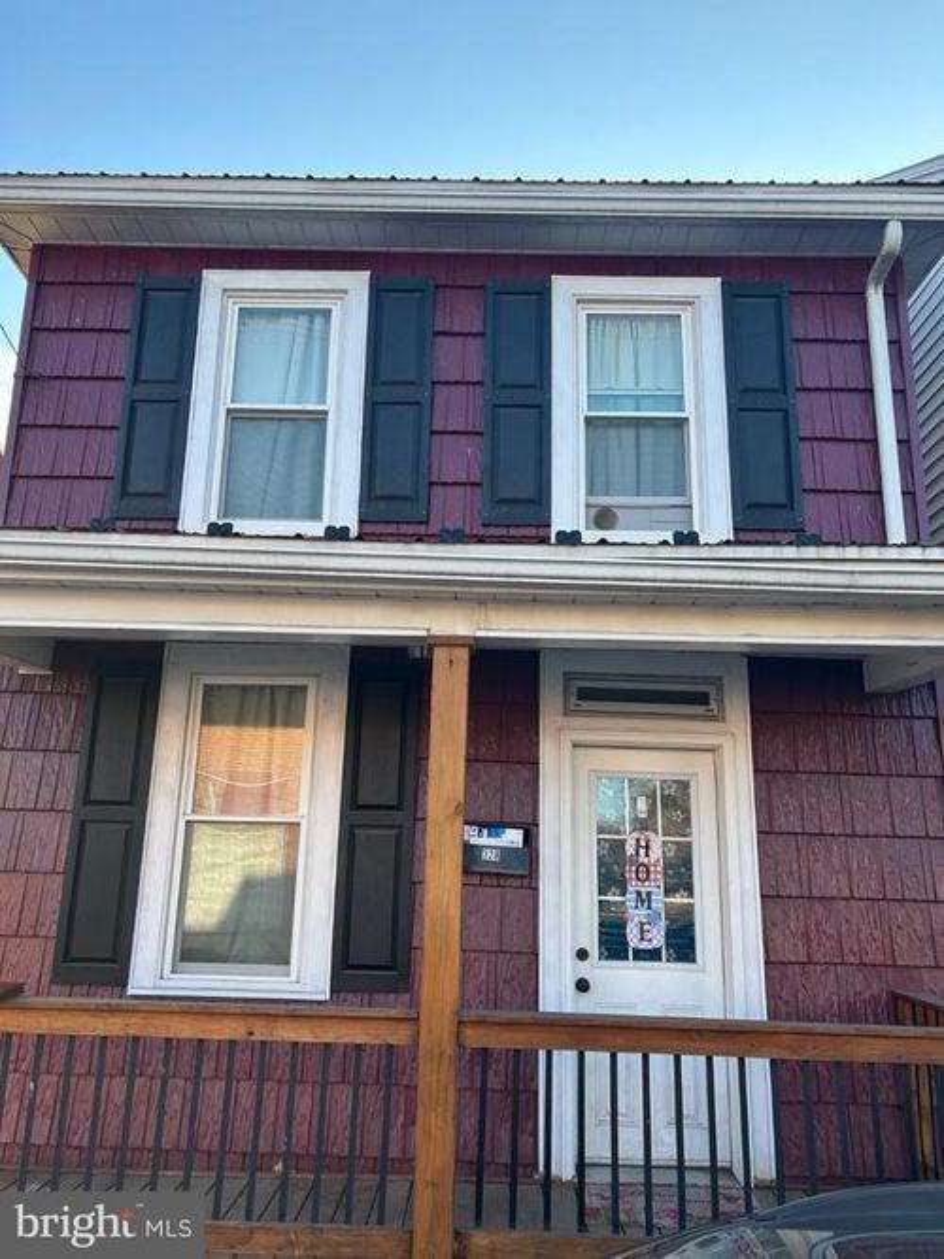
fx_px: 946
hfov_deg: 53.0
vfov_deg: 67.3
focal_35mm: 26
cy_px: 630
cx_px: 472
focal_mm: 5.7
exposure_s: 1/628
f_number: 1.5
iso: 50
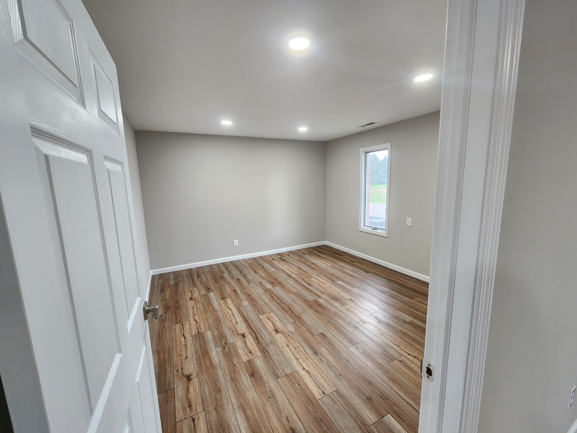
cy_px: 216
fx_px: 217
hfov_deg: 106.2
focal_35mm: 13
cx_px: 288
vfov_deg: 89.9
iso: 200
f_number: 2.2
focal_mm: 2.2
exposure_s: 1/60
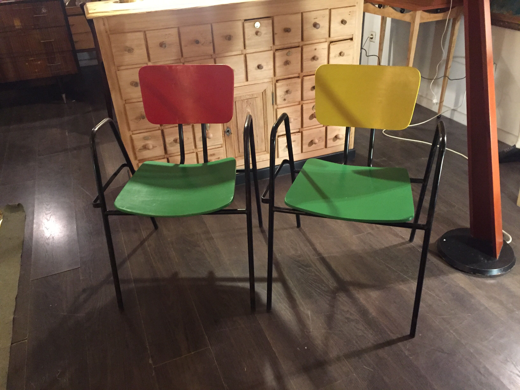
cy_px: 195
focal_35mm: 29
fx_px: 436
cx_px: 260
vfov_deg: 48.2
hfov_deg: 61.7
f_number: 2.2
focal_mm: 4.15
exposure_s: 1/17
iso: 320
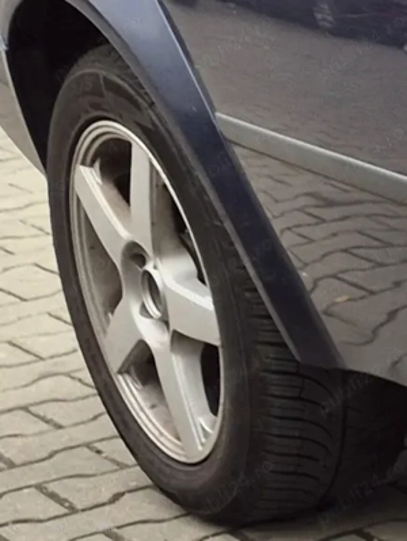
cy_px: 270
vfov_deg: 73.9
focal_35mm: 23
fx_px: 360
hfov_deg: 59.0
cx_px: 204
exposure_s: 1/182
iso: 32
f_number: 1.8
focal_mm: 5.4
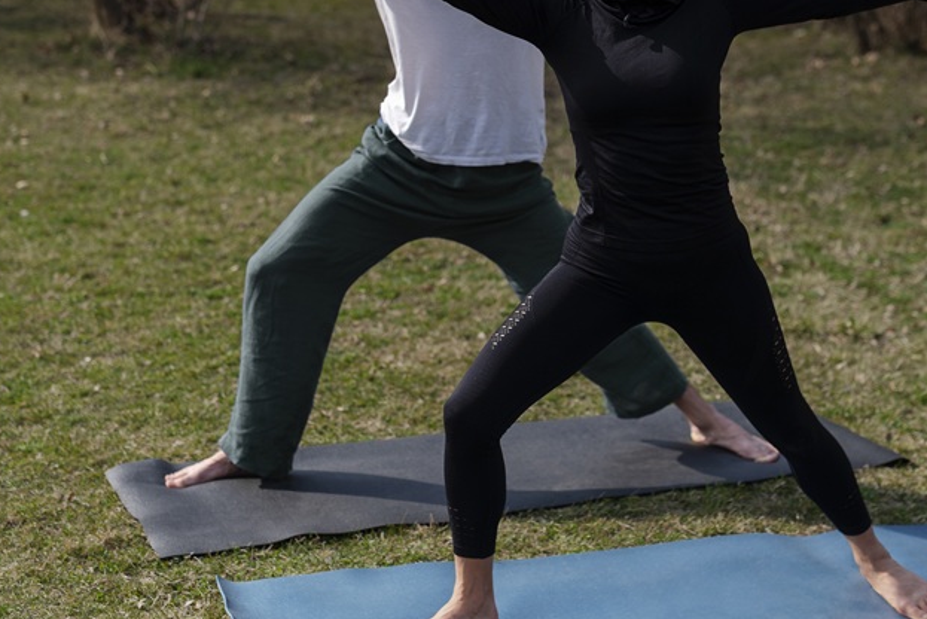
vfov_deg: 17.7
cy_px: 190
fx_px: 1984
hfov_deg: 26.3
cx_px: 478
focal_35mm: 77
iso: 320
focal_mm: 50
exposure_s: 1/6400
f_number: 2.5
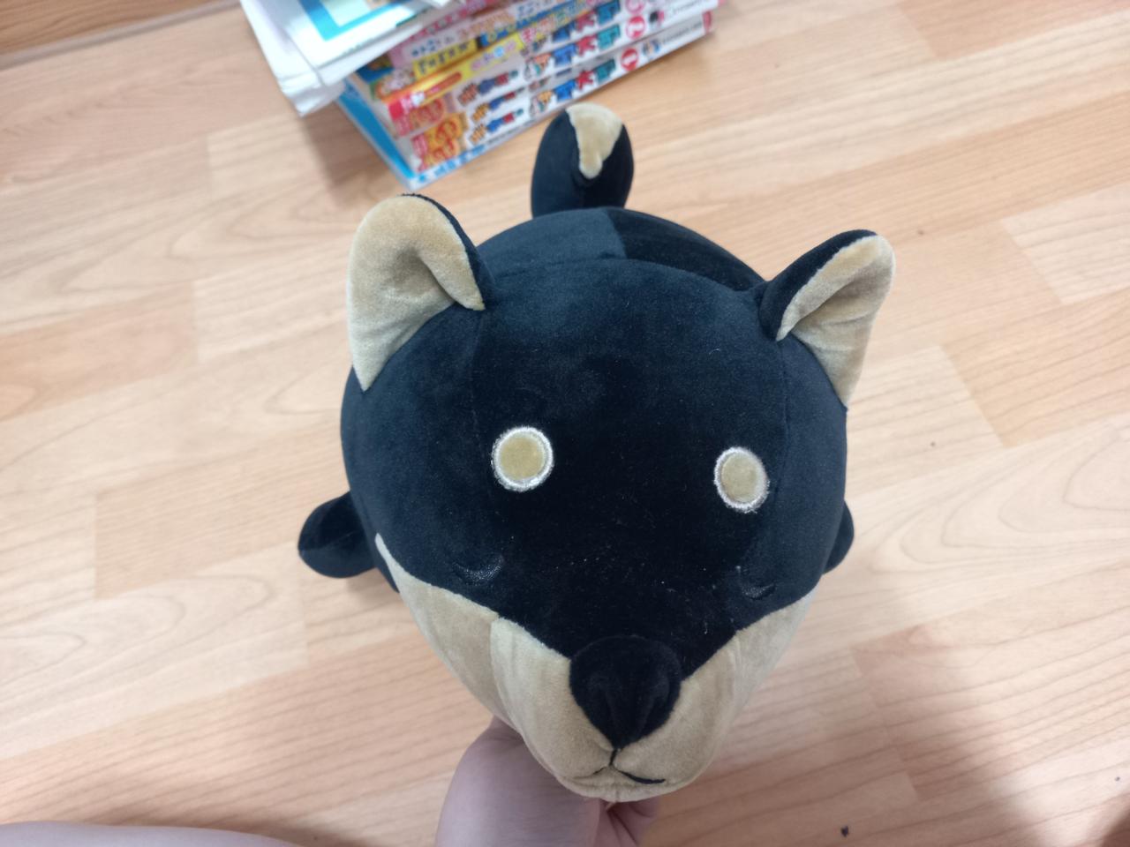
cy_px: 424
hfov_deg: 69.4
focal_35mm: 25
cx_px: 565
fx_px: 816
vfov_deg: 54.9
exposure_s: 1/24
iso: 400
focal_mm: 4.6
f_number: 1.8
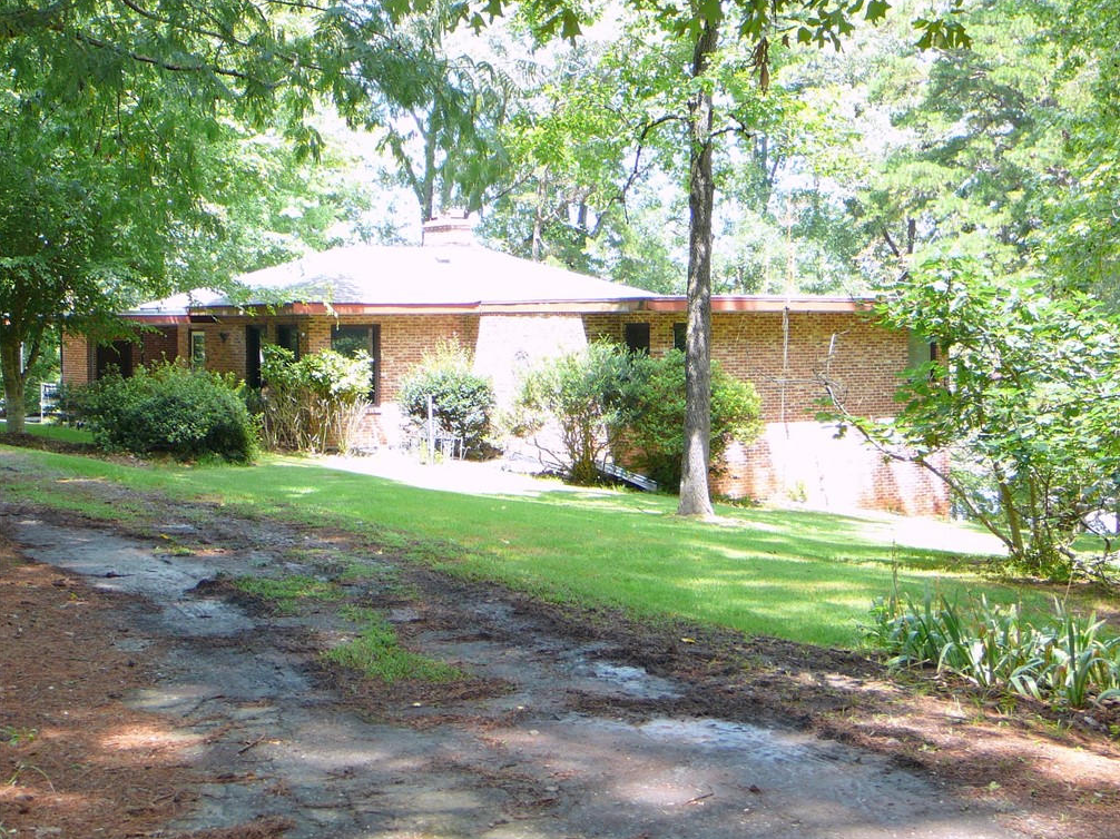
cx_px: 568
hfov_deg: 34.4
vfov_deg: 26.1
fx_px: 1811
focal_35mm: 56
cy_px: 414
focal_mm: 8.2
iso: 80
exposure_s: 1/50
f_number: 3.5
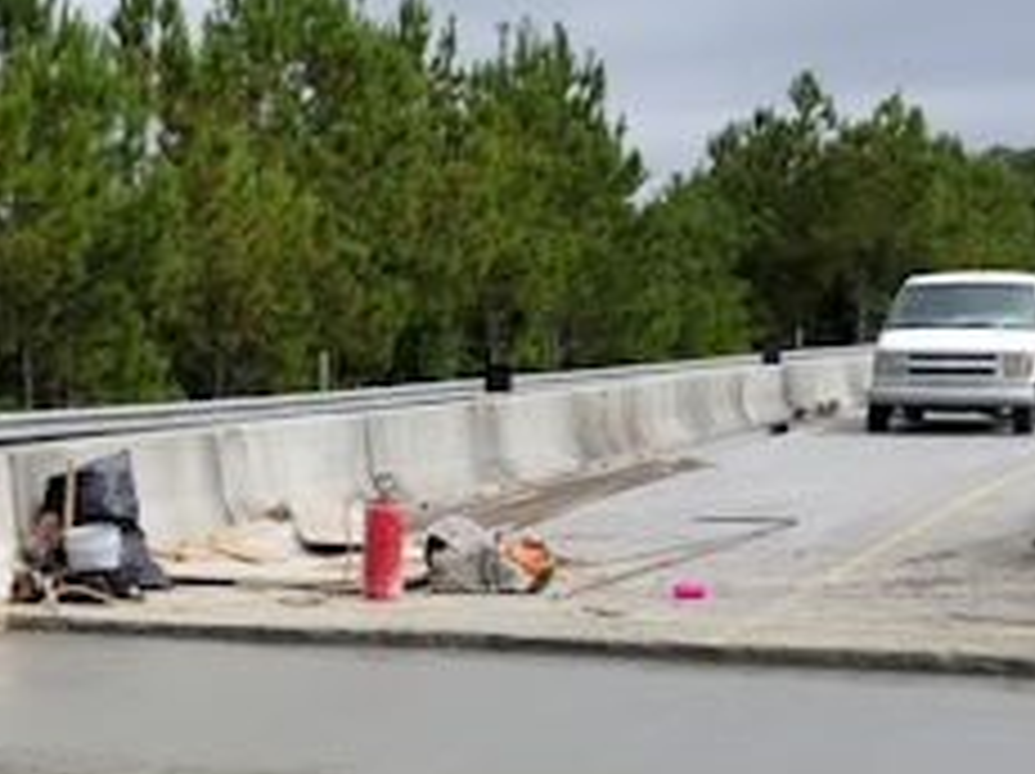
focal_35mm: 76
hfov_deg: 24.2
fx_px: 2270
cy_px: 940
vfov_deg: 18.3
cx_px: -76
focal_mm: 4.25
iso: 50
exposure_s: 1/1664
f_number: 1.7
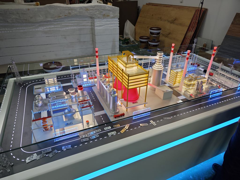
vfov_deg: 58.9
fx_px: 159
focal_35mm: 23
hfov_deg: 73.9
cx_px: 120
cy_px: 90
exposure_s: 1/110
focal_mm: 8.7
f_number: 1.9
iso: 50
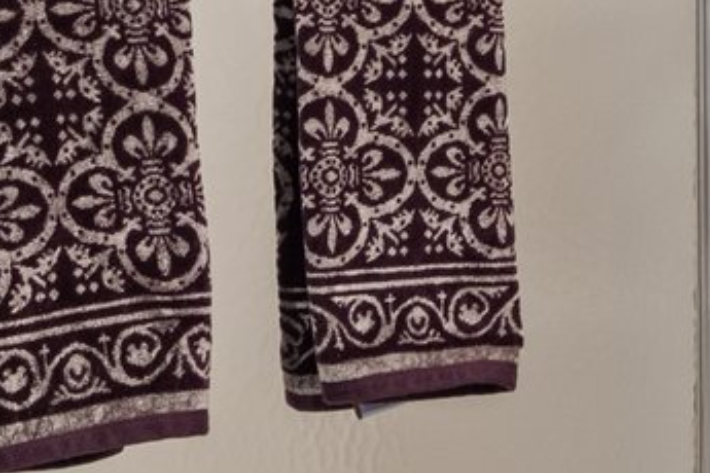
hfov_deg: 18.7
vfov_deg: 13.2
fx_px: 1992
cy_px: -112
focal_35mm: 101
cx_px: 943
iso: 320
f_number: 11
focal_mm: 17
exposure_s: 1/1.67
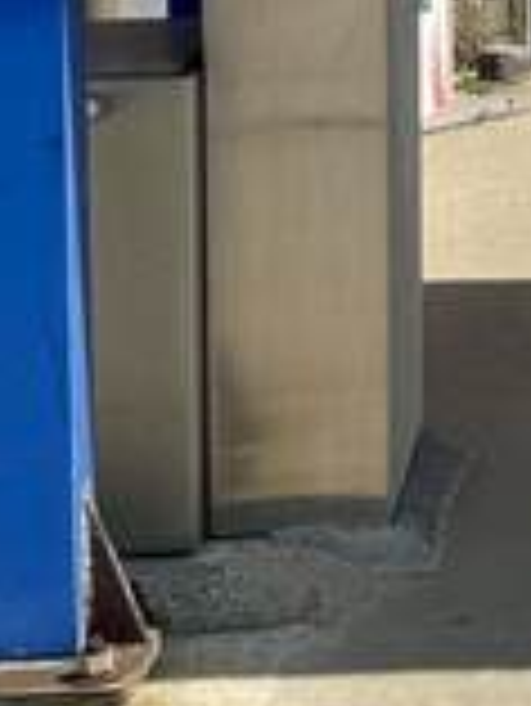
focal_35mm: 147
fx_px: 3003
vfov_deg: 12.8
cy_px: -297
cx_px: 1143
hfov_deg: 9.3
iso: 80
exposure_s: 1/4608
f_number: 1.78
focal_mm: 6.76
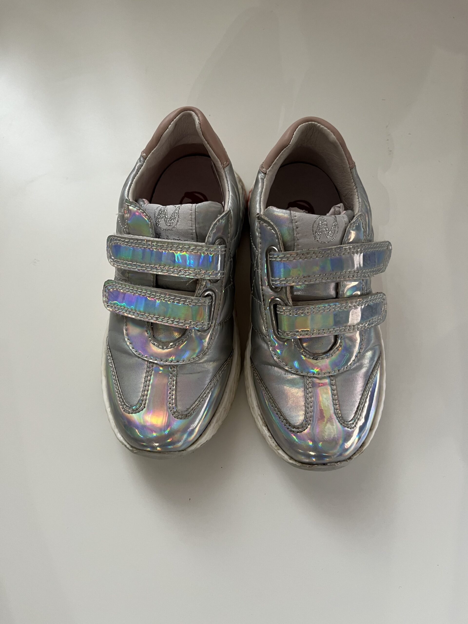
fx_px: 469
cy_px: 312
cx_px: 234
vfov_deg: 67.3
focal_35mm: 26
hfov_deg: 53.1
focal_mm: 5.1
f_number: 1.6
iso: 64
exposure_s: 1/50
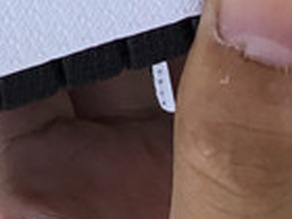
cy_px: -452
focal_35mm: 200
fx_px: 1687
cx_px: -111
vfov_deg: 6.7
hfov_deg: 9.7
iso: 25
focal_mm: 3.3
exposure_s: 1/179
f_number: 2.4
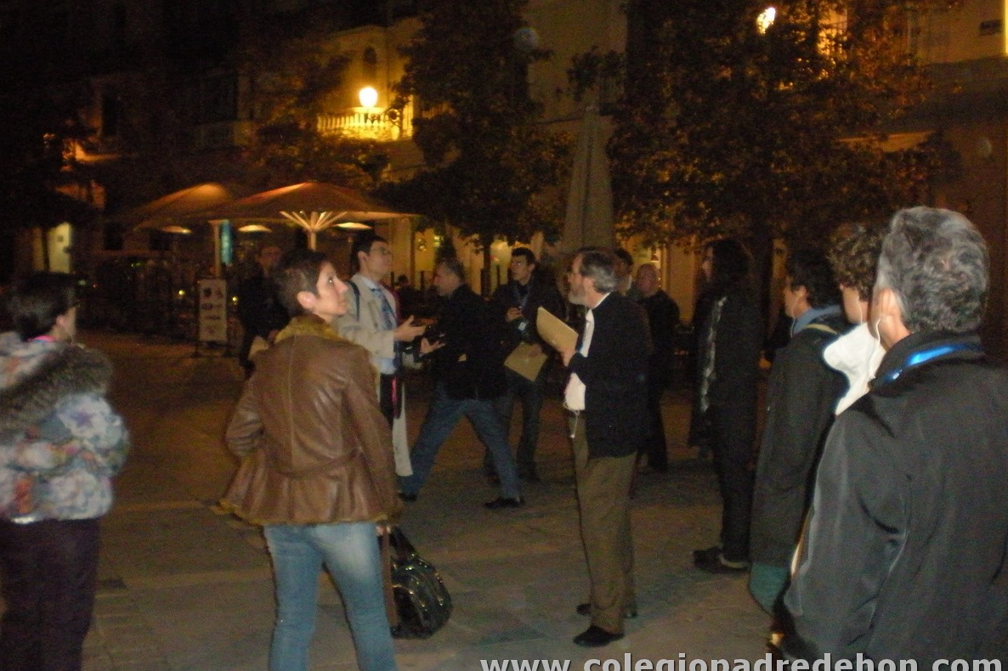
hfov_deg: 48.5
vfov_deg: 33.4
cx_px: 505
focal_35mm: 40
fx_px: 1120
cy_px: 318
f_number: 3.1
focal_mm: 6.3
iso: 800
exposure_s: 1/60
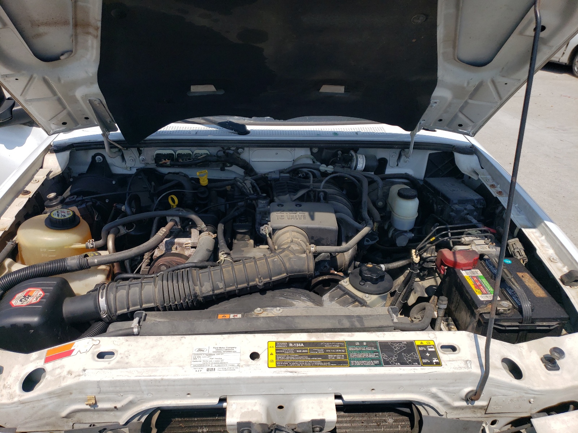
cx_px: 289
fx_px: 434
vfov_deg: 53.1
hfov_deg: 67.3
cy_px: 216
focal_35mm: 26
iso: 50
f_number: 1.5
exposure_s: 1/5000
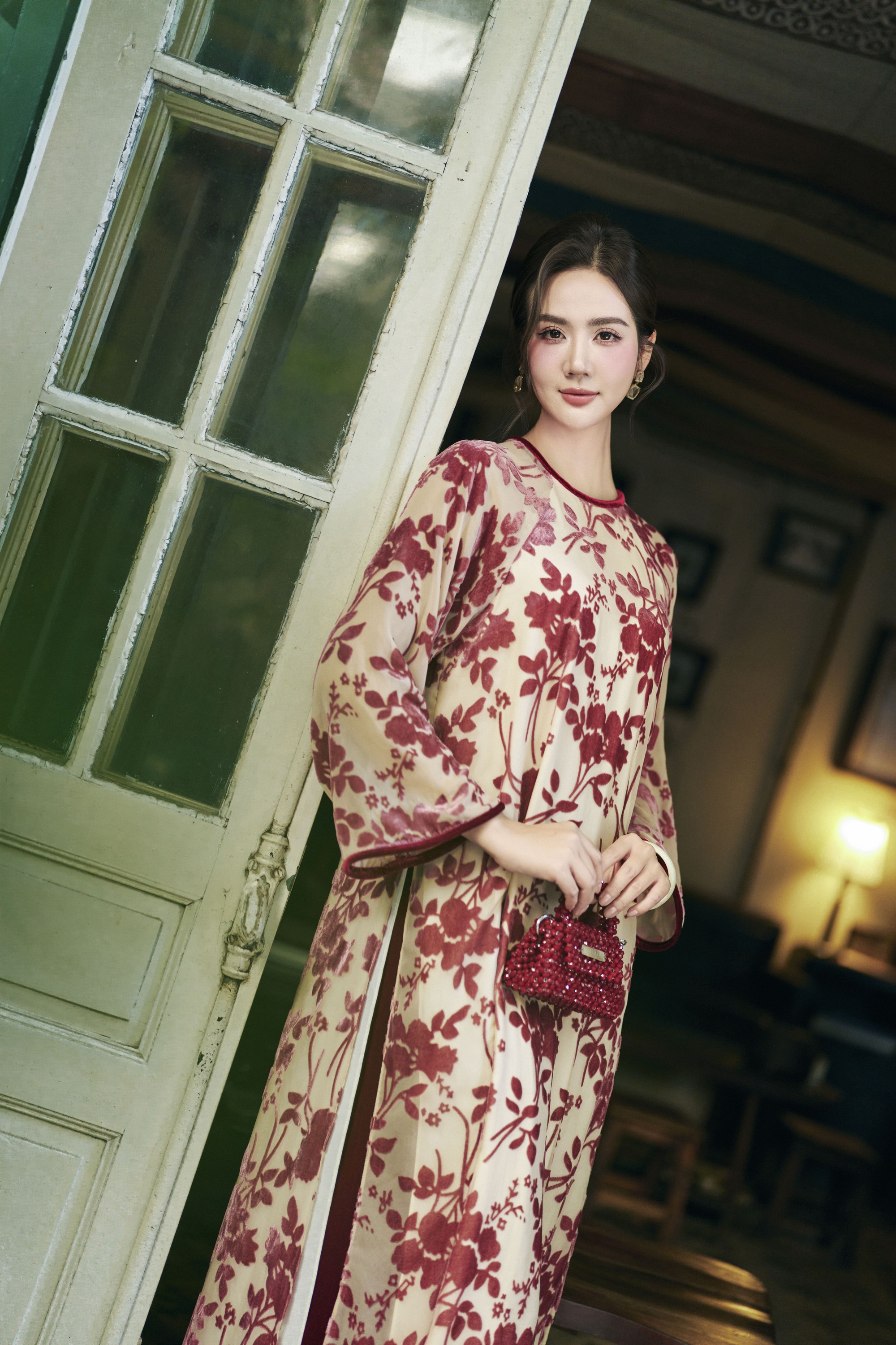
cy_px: 672
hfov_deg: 27.0
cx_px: 448
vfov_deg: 39.6
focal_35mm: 50
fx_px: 1867
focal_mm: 50
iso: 640
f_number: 1.4
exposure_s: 1/800
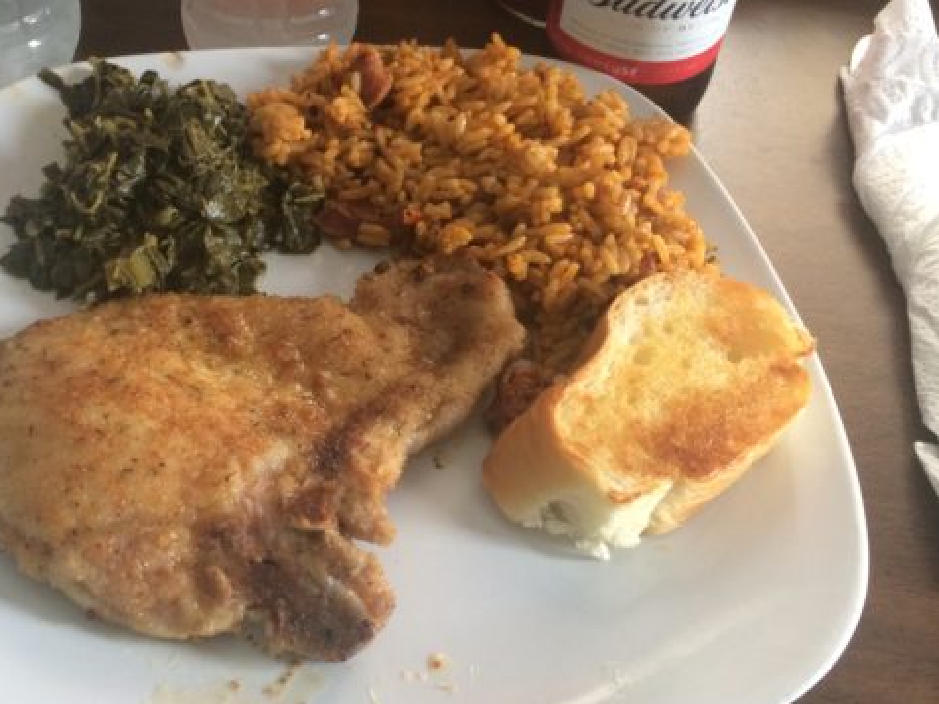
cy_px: 321
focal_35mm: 41
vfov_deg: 35.1
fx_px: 1112
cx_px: 304
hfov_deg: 45.0
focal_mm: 4.12
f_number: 2.2
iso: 125
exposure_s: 1/30
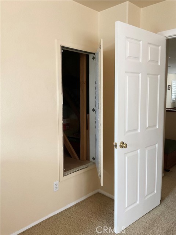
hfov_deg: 48.2
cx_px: 88
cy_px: 118
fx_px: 197
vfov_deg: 61.7
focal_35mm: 29
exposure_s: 1/60
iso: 160
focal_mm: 3
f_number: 1.8
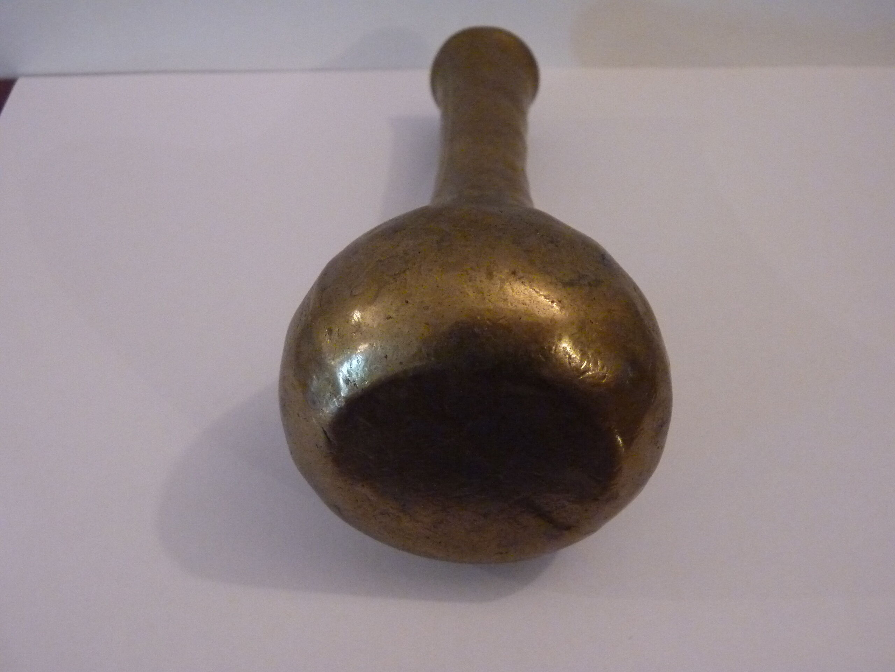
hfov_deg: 51.4
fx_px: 931
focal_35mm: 36
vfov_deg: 39.7
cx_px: 448
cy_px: 336
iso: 800
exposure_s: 1/30
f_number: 3
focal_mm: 6.4
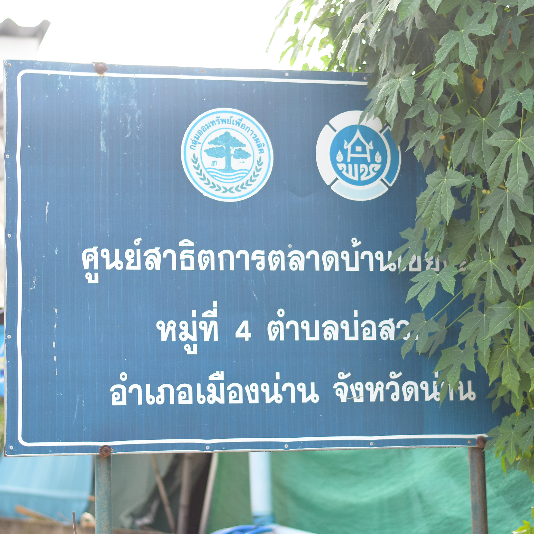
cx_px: 300
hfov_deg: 18.1
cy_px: 266
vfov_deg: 18.1
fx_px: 1675
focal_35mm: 96
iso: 500
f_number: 2.5
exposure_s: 1/1250
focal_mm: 50
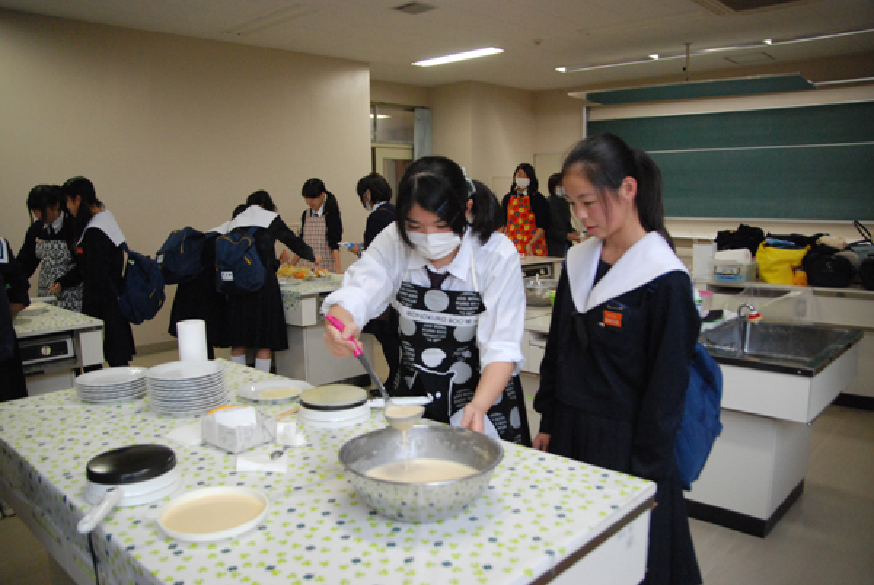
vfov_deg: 48.1
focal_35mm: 27
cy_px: 292
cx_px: 437
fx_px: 656
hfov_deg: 67.3
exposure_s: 1/400
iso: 1600
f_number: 3.5
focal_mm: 18
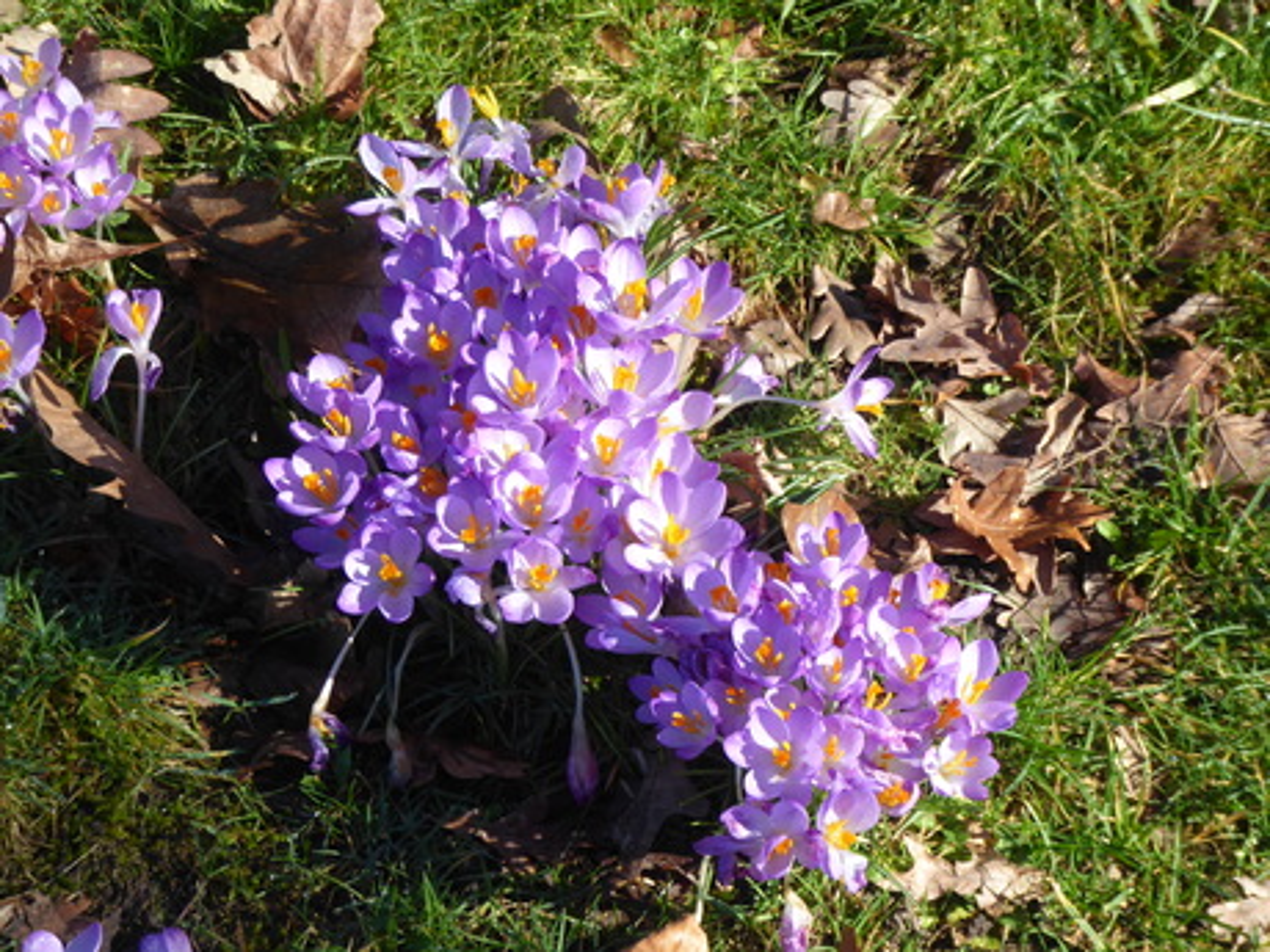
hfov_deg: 16.8
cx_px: 635
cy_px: 476
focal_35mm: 117
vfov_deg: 12.7
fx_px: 4293
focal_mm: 19
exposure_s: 1/160
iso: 80
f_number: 5.1
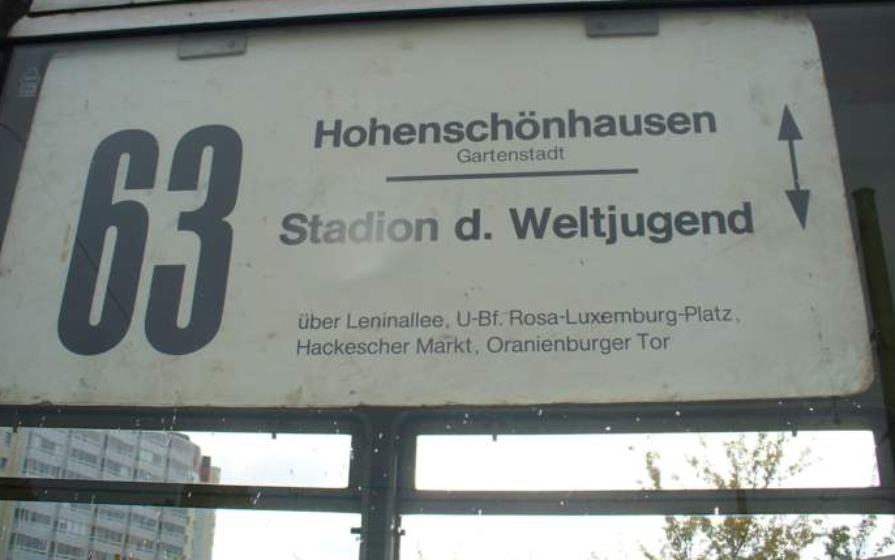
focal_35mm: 40
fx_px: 976
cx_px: 441
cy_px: 245
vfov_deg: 32.0
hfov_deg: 49.3
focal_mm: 6.1
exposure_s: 1/250
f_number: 5.6
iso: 80
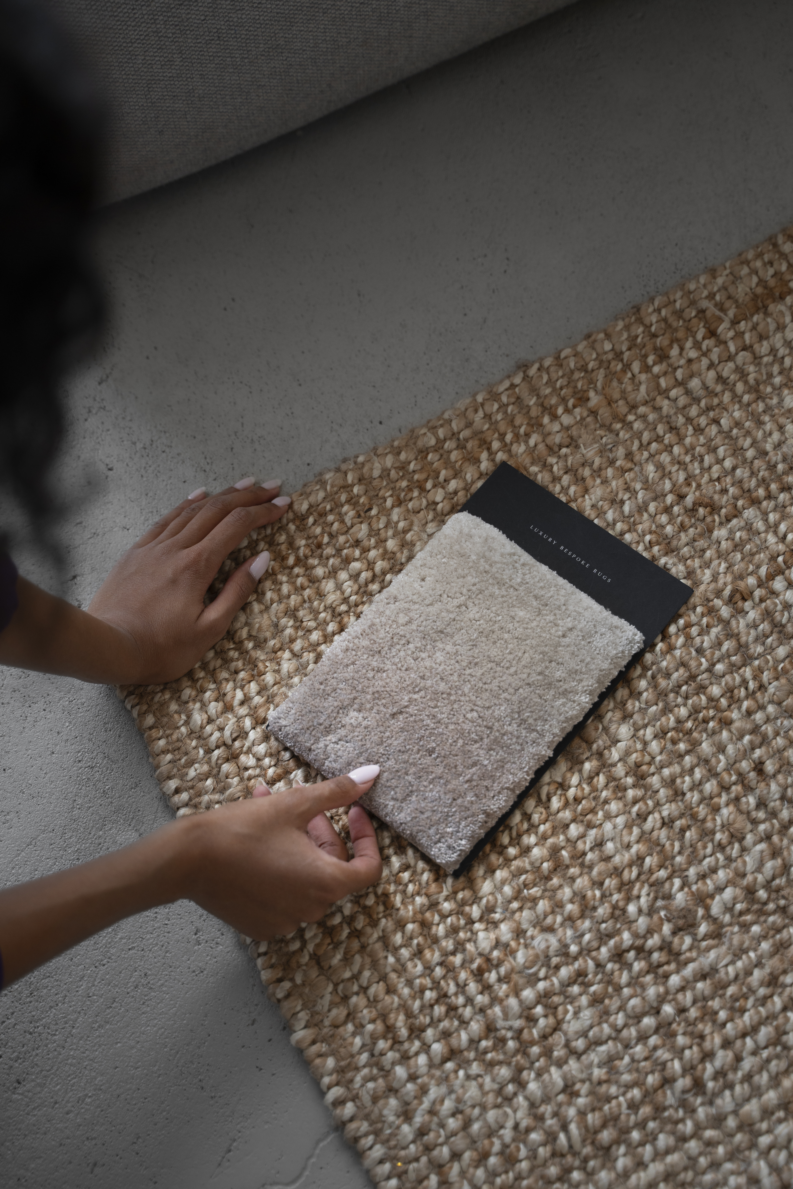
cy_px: 594
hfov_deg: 26.0
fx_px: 1718
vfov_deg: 38.2
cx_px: 396
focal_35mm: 52
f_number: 2.8
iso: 640
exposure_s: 1/320
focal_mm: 52
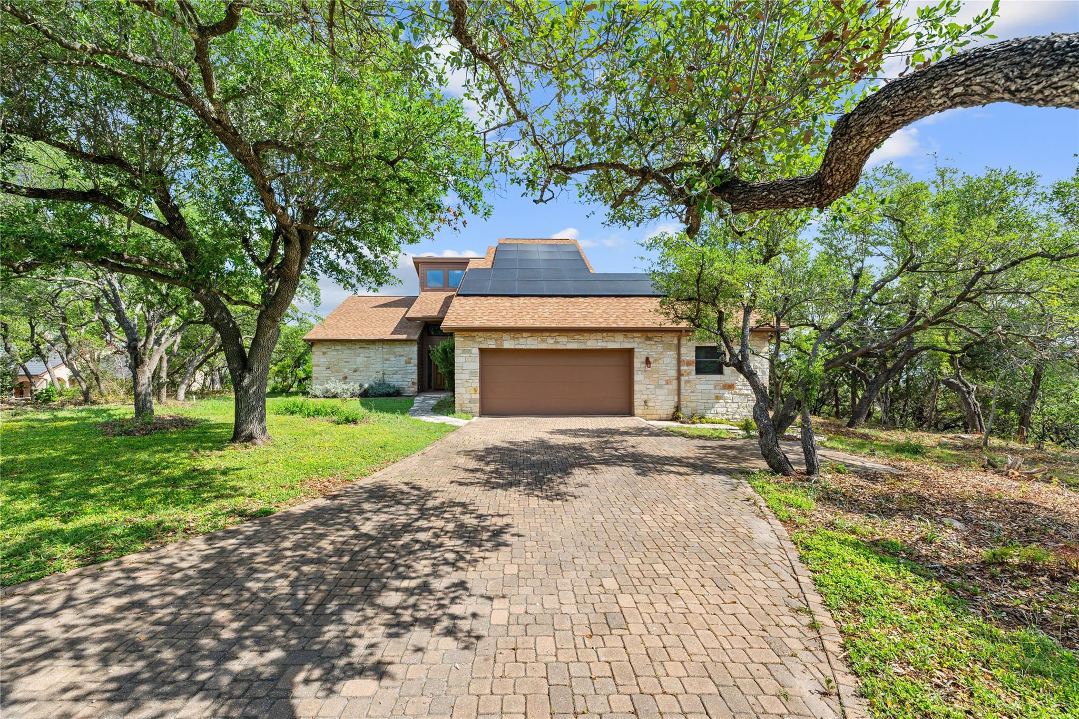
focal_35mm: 14
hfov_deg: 104.3
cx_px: 540
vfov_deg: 81.2
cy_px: 360
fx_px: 420
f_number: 8
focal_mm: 14
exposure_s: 1/250
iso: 250
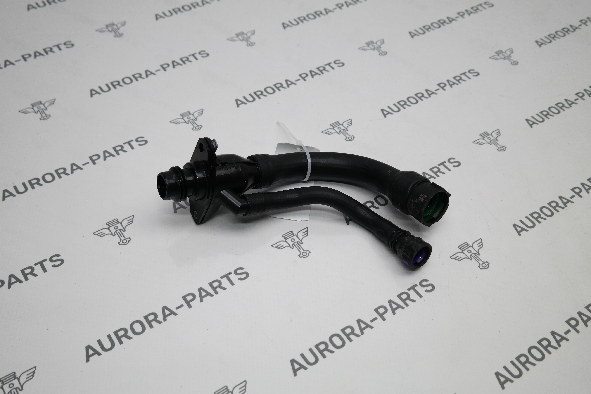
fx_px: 624
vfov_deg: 35.1
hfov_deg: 50.7
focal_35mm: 38
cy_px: 197
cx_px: 296
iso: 200
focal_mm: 25
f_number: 4
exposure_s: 1/100
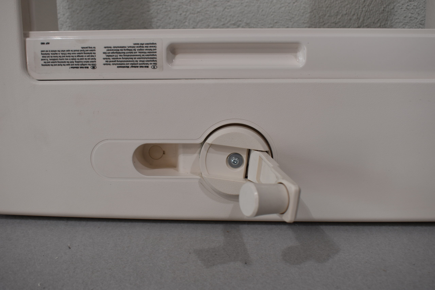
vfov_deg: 33.0
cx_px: 218
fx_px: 489
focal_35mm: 40
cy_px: 145
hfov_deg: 47.9
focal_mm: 27
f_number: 5.6
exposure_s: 1/160
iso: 200
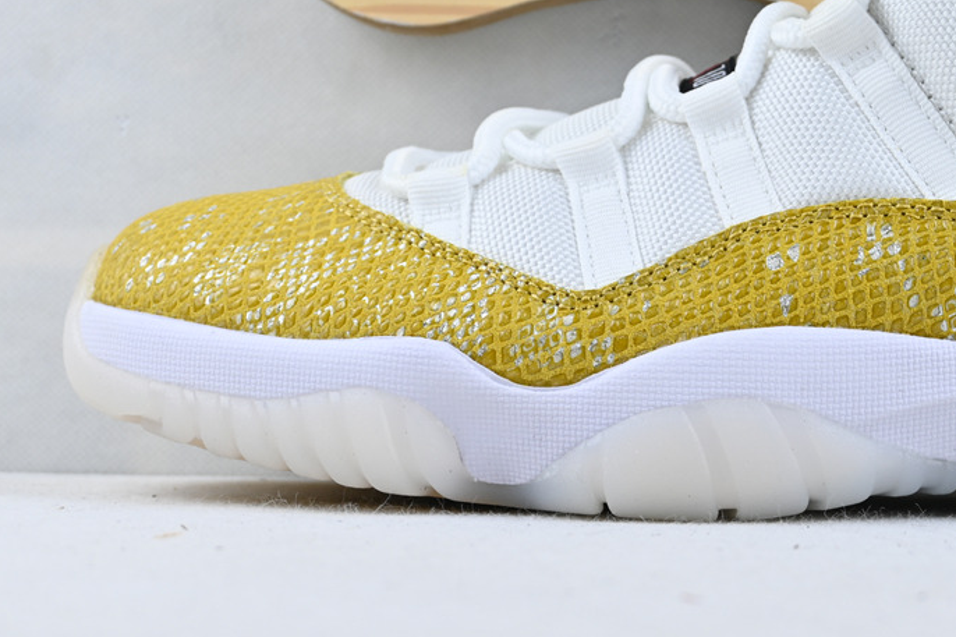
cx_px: 776
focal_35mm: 92
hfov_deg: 21.9
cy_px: 215
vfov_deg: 14.9
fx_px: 2439
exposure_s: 1/50
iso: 100
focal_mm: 35
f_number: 5.3
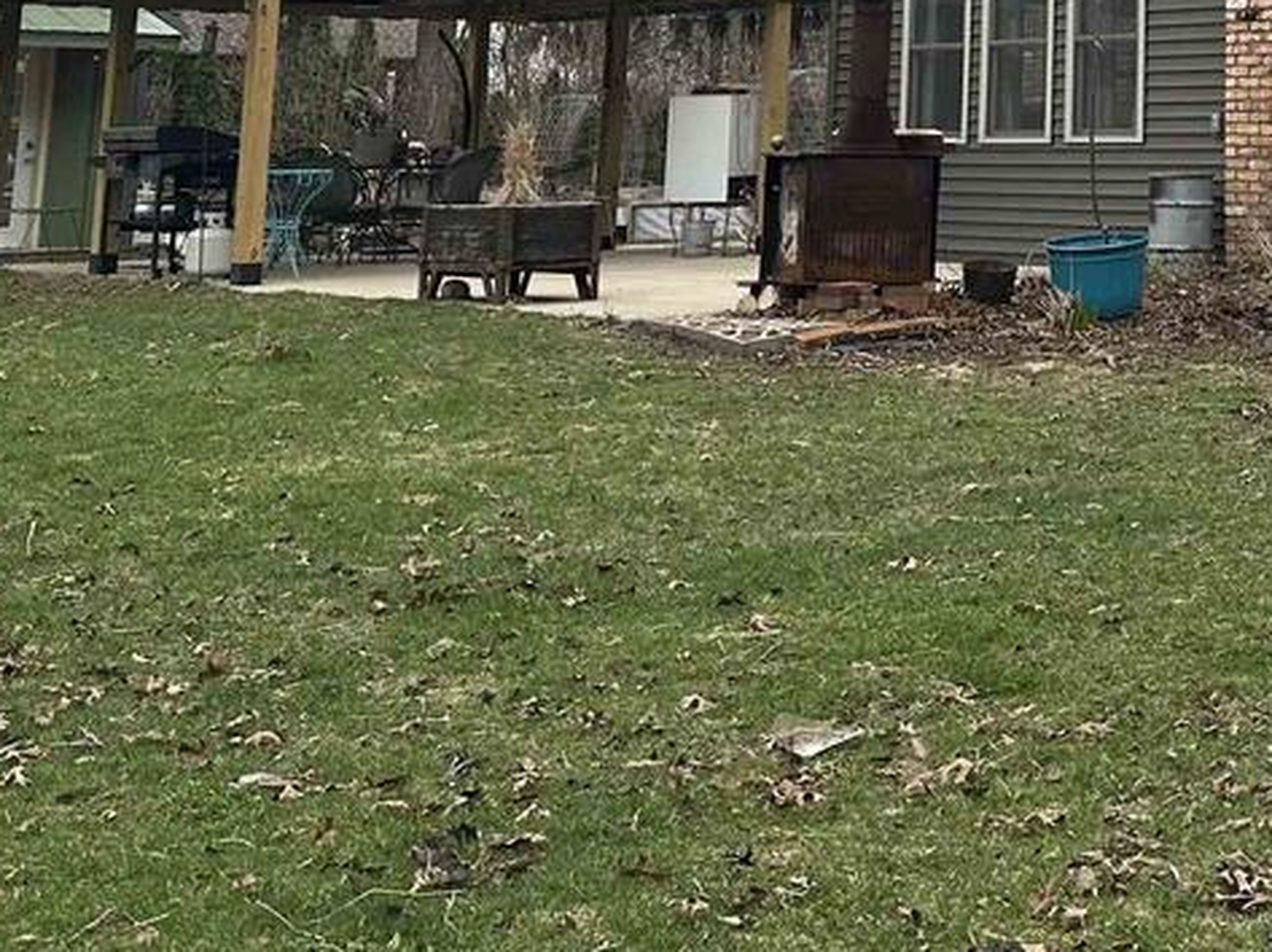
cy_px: -315
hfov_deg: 28.1
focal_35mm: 65
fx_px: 2387
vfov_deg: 20.4
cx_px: 1256
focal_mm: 6.86
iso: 80
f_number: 1.78
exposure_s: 1/3058
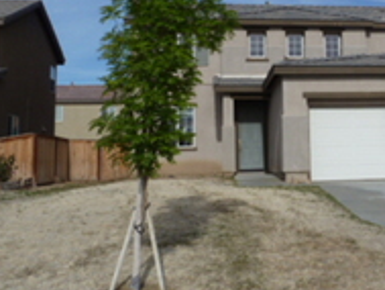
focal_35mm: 55
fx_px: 612
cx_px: 330
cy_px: 86
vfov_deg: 26.4
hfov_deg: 33.5
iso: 80
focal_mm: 5
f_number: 5.6
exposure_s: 1/640
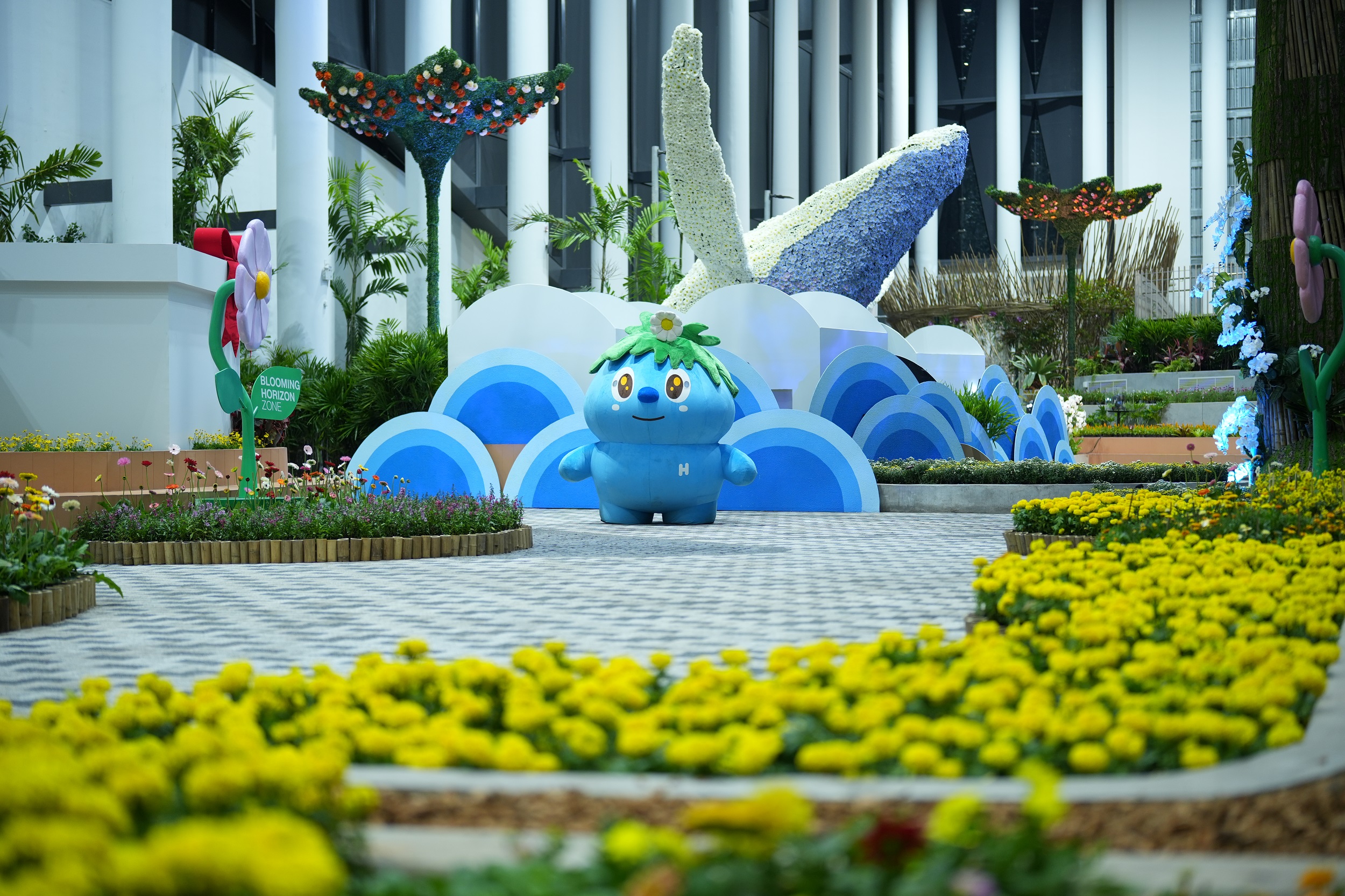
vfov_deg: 27.0
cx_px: 672
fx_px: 1868
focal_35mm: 50
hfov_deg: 39.6
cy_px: 448
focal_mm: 50
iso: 400
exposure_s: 1/320
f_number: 1.4
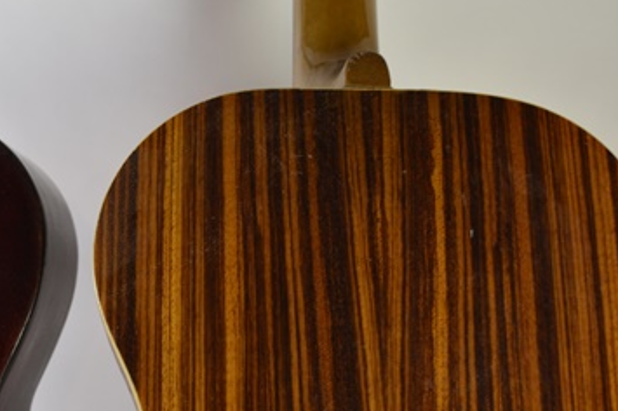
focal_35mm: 66
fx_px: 1132
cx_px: 143
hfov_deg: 30.0
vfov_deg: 20.6
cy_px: 200
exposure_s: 1/60
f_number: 4.2
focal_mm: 26
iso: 400
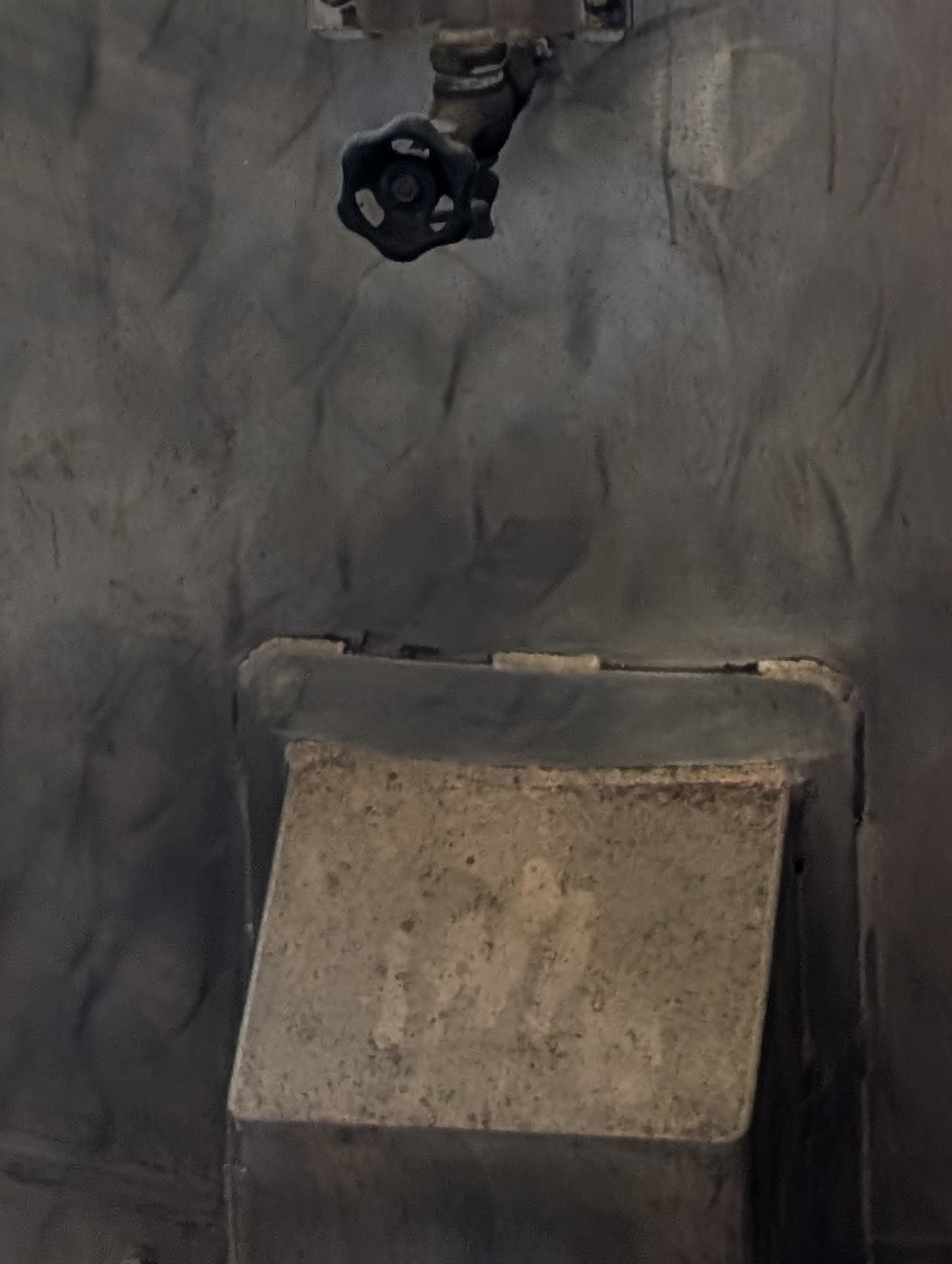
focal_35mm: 102
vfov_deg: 17.0
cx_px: 1019
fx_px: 3730
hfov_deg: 14.2
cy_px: -753
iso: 165
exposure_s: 1/23.8
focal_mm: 6.9
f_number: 1.68
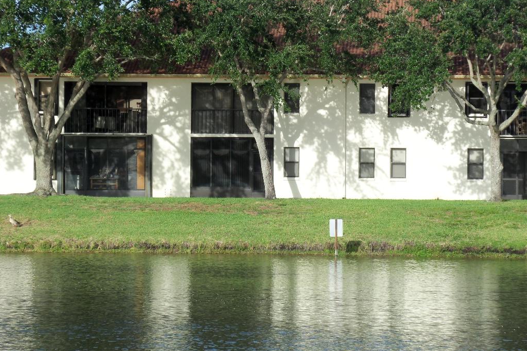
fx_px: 2020
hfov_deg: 14.9
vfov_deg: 9.9
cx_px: 264
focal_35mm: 138
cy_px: 175
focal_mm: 23.7
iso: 80
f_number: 4.7
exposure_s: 1/320
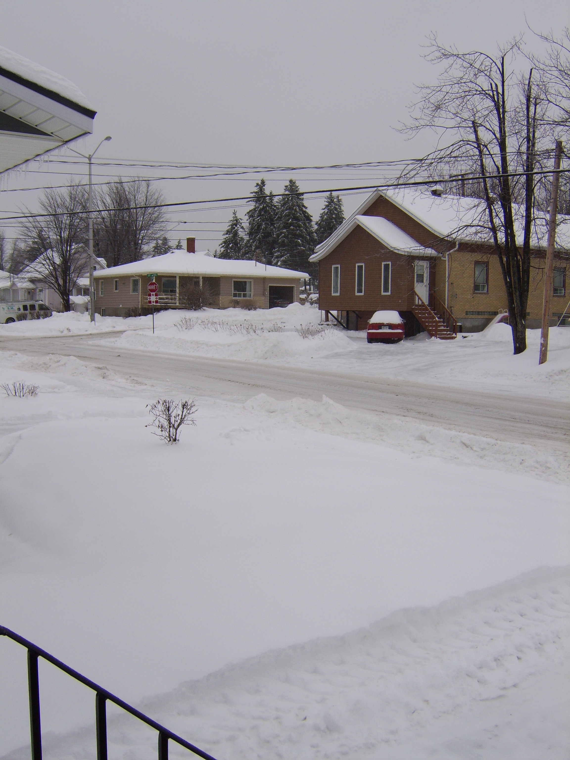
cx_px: 285
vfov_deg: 58.4
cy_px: 380
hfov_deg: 45.4
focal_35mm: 31
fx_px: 681
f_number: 5.6
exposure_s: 1/229
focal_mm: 8.13
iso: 71
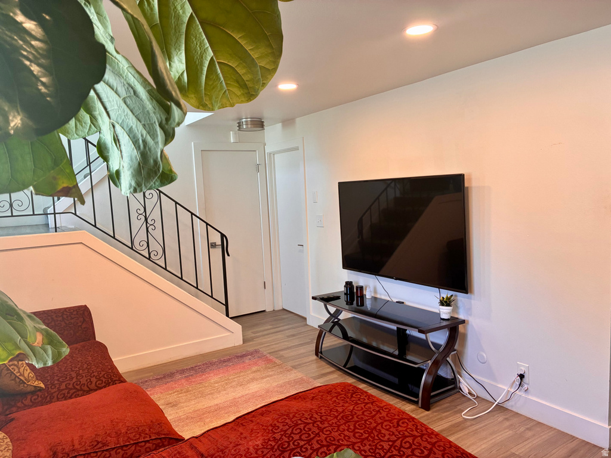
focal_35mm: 26
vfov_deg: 53.1
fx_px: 459
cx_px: 306
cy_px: 229
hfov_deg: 67.3
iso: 64
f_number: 1.64
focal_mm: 4.2
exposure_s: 1/60
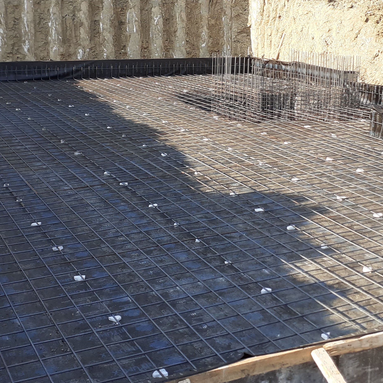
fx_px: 663
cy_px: 76
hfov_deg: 32.2
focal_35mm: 53
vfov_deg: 31.4
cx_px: 190
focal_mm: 3.6
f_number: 1.9
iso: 40
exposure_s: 1/613
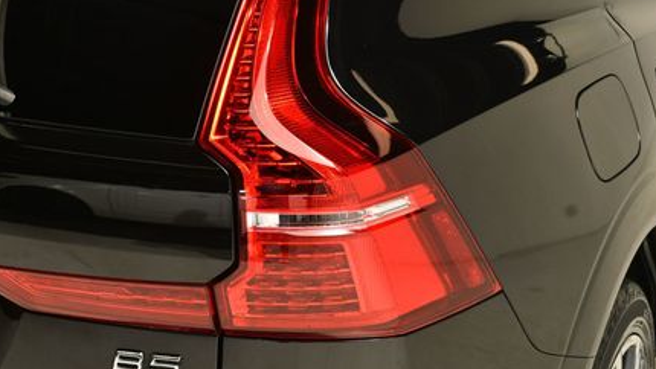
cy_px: 101
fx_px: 1166
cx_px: 288
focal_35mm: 67
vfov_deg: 17.9
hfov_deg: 31.4
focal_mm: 29
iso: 100
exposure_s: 1/160
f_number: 9
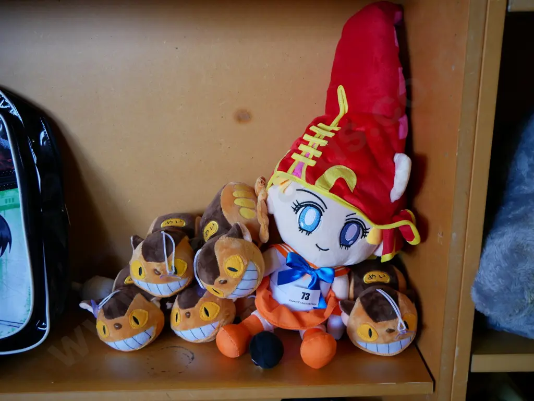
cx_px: 267
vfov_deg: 41.8
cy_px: 200
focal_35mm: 34
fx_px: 524
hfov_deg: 54.0
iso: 800
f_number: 3.8
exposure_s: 1/60
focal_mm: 17
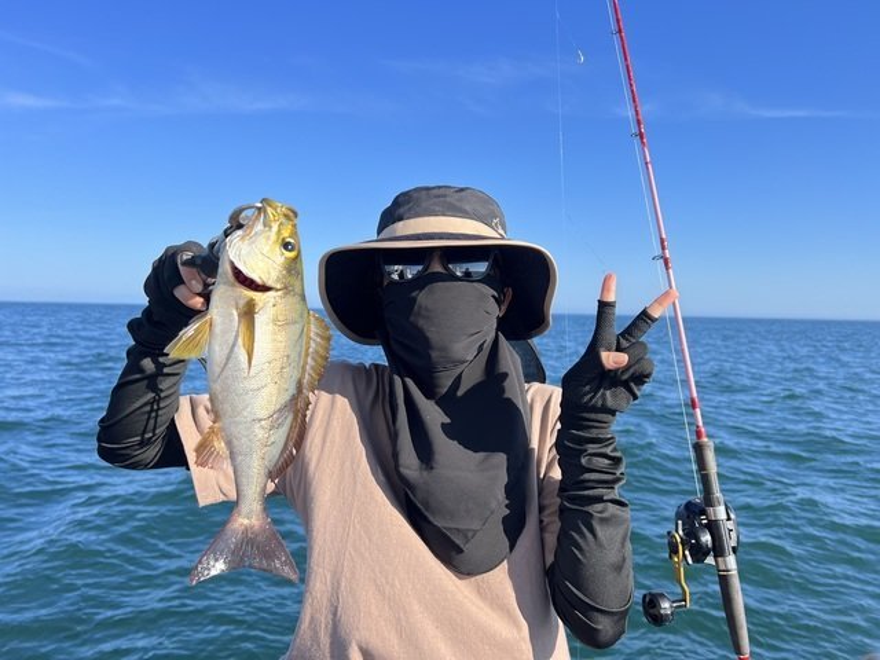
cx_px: 440
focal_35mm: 26
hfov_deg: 67.3
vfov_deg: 53.1
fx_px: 661
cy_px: 330
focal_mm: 5.7
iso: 50
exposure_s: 1/1901
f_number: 1.5
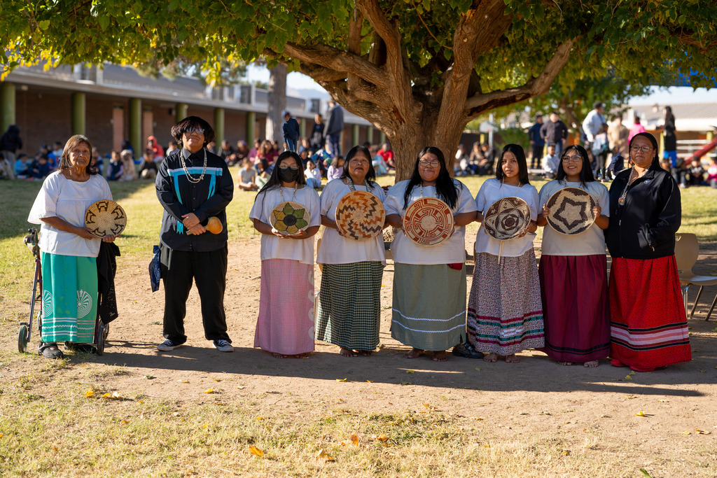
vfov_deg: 27.0
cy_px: 239
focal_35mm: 50
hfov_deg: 39.6
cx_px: 358
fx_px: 996
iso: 100
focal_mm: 50
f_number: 4.5
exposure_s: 1/320
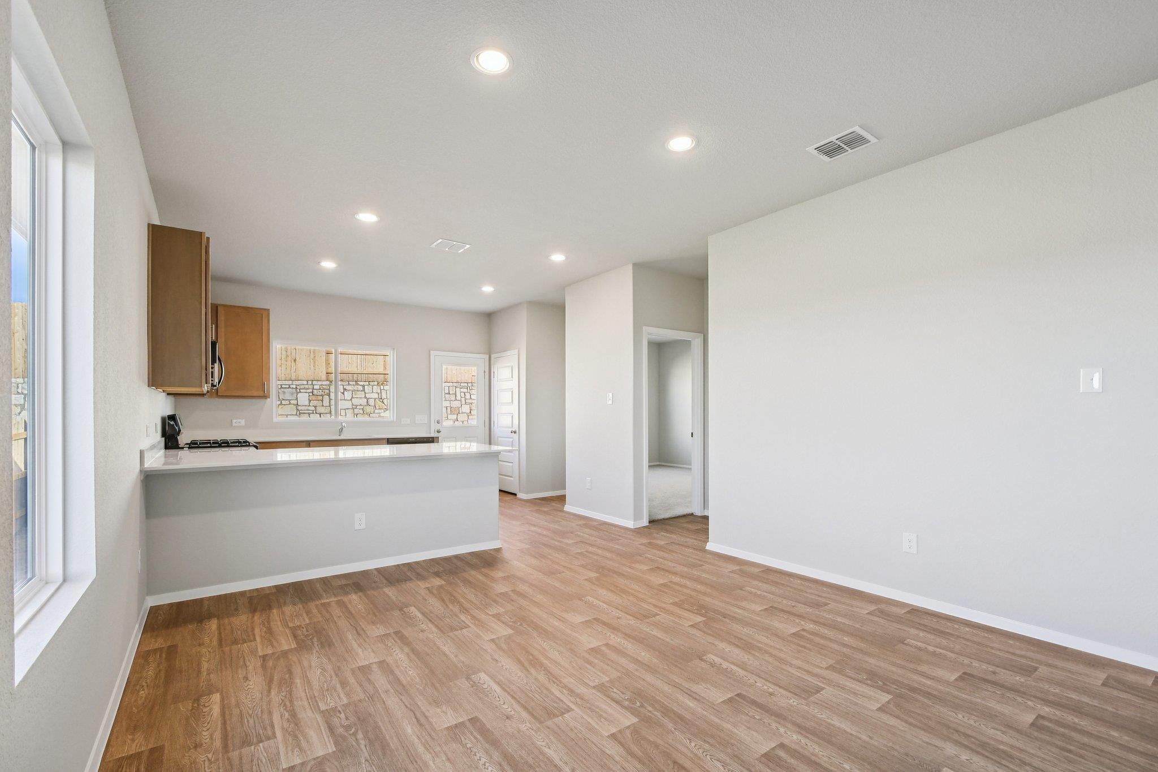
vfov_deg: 77.3
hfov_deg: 100.4
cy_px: 386
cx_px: 579
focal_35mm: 15
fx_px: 482
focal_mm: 10
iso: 400
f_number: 8
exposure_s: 1/125
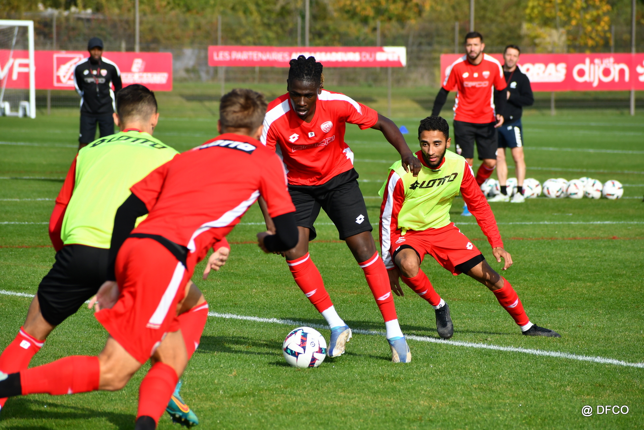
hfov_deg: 6.9
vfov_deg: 4.6
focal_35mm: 300
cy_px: 215
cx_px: 322
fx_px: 5367
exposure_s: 1/2000
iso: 400
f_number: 7.1
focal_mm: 200
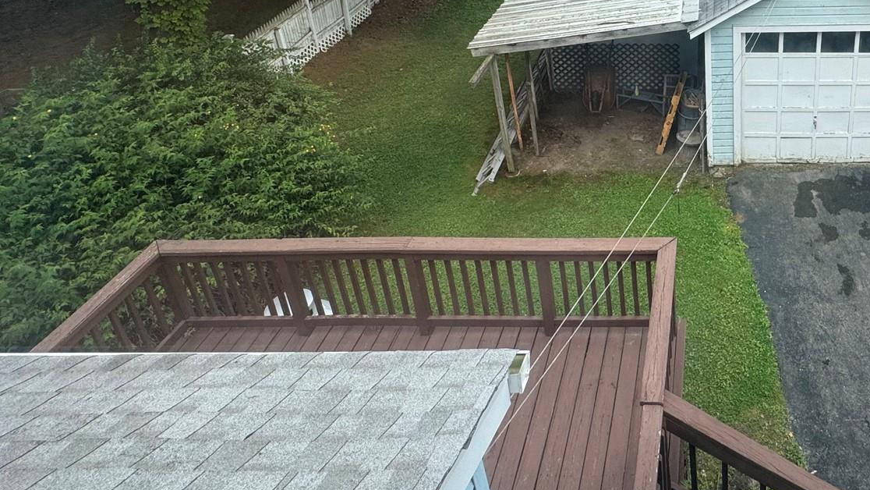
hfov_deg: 62.1
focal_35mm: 28
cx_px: 698
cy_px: -20
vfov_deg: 36.5
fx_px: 646
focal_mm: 2.22
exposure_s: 1/664
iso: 40
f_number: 2.2
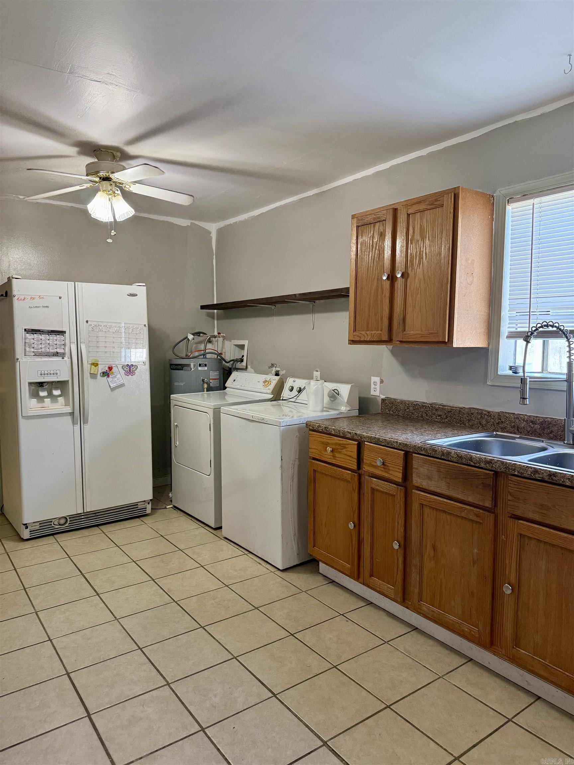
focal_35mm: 24
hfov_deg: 56.8
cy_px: 382
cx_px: 287
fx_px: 531
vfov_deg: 71.6
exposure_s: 1/120
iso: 320
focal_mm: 6.76
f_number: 1.78
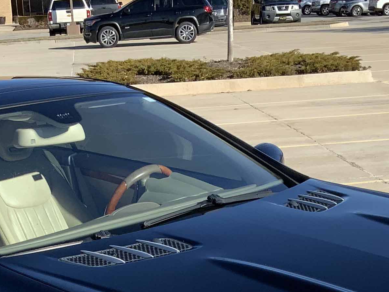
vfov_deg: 14.3
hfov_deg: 20.0
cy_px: 409
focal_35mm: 98
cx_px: 164
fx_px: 1101
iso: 16
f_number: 1.8
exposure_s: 1/1577
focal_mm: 3
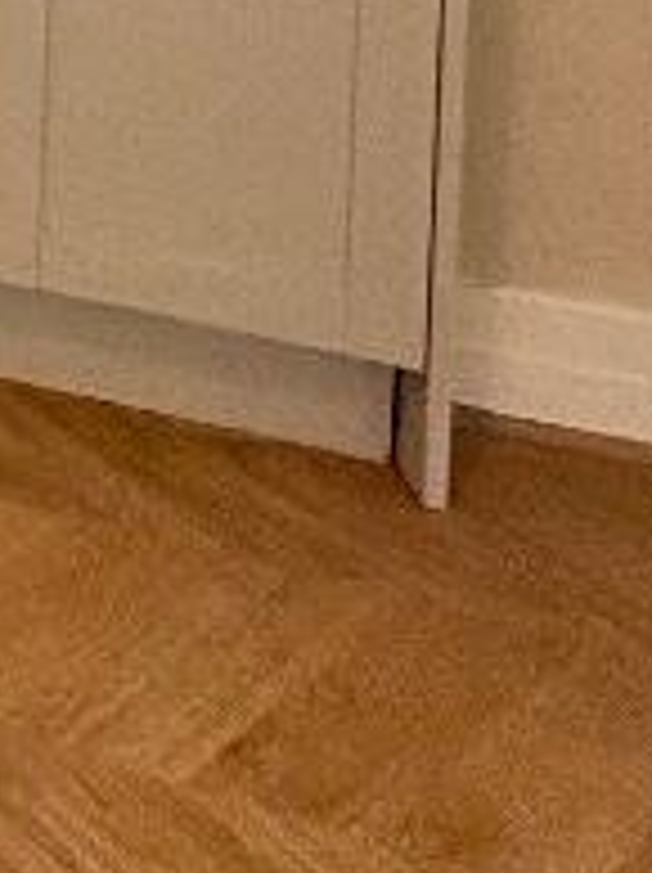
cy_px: -819
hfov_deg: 11.7
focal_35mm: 74
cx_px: -1264
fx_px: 1863
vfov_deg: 18.5
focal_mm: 2.22
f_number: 2.2
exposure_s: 1/138
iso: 40
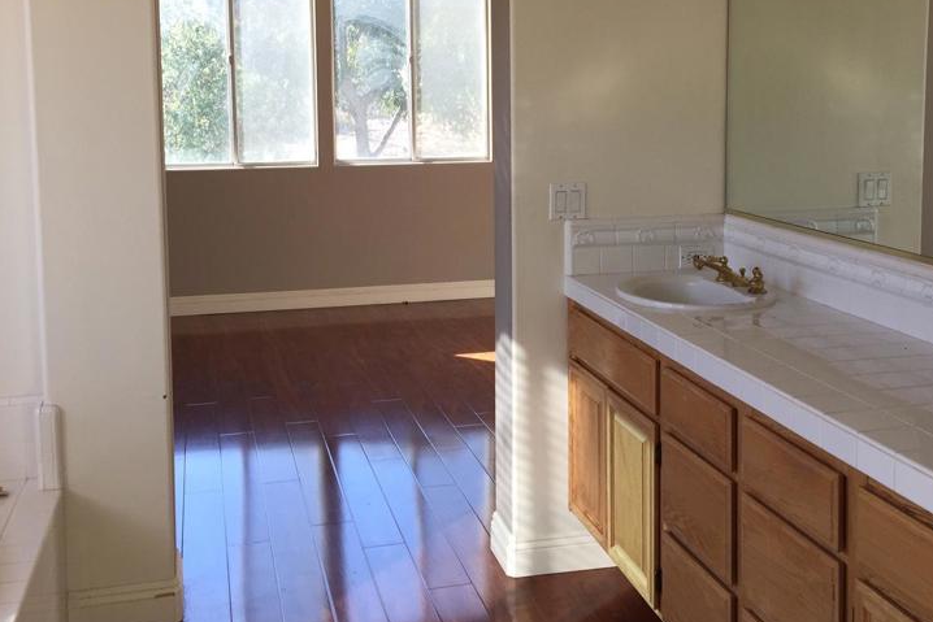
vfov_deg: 31.0
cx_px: 516
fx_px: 1115
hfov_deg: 45.4
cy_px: 214
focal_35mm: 43
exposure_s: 1/120
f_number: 2.2
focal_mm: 4.15
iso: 32
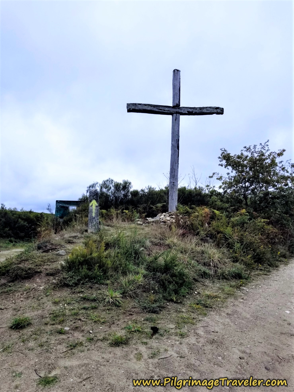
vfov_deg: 67.3
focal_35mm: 26
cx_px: 147
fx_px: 294
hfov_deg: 53.1
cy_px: 196
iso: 50
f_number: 1.7
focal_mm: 4.3
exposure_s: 1/798
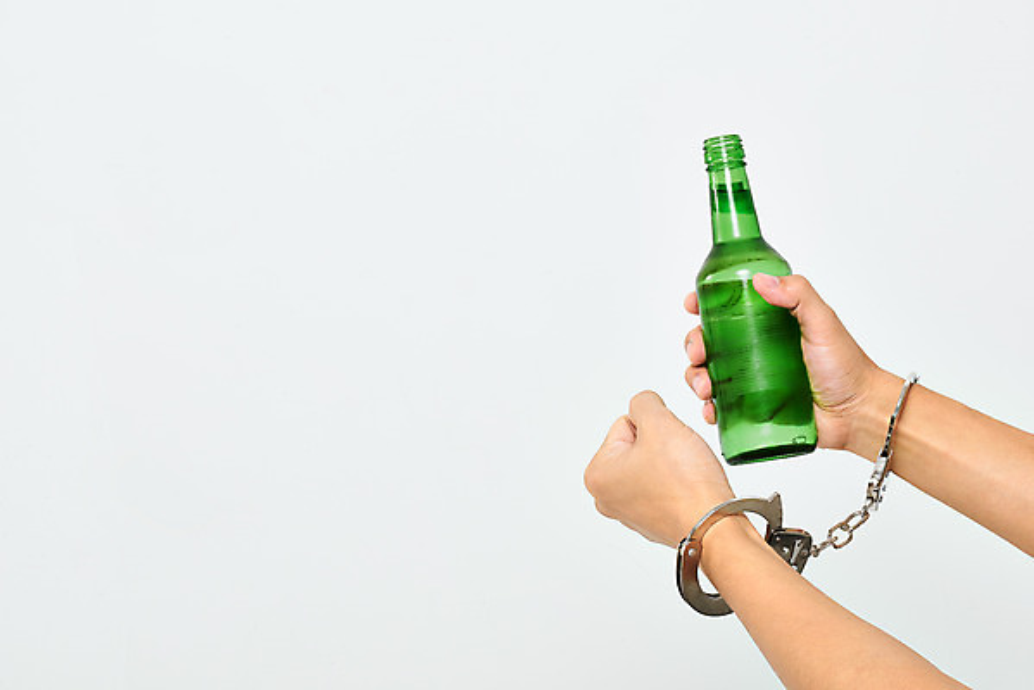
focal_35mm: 125
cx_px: 517
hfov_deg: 16.4
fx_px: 3592
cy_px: 345
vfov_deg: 11.0
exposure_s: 1/125
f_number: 18
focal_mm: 125
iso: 100
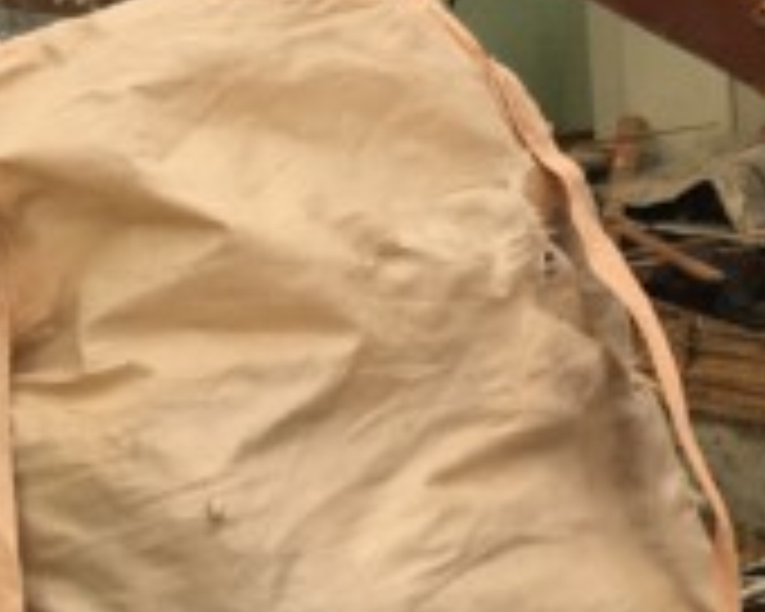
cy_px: -508
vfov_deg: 10.8
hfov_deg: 13.4
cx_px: 1242
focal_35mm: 133
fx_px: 3011
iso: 25
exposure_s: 1/166
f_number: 2.2
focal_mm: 4.15
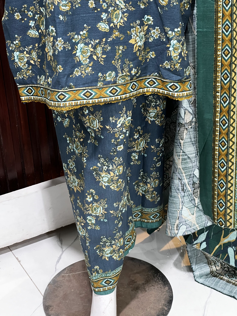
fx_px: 703
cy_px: 158
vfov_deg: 25.3
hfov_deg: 19.1
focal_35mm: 77
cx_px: 118
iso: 1000
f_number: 2.8
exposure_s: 1/36
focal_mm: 9
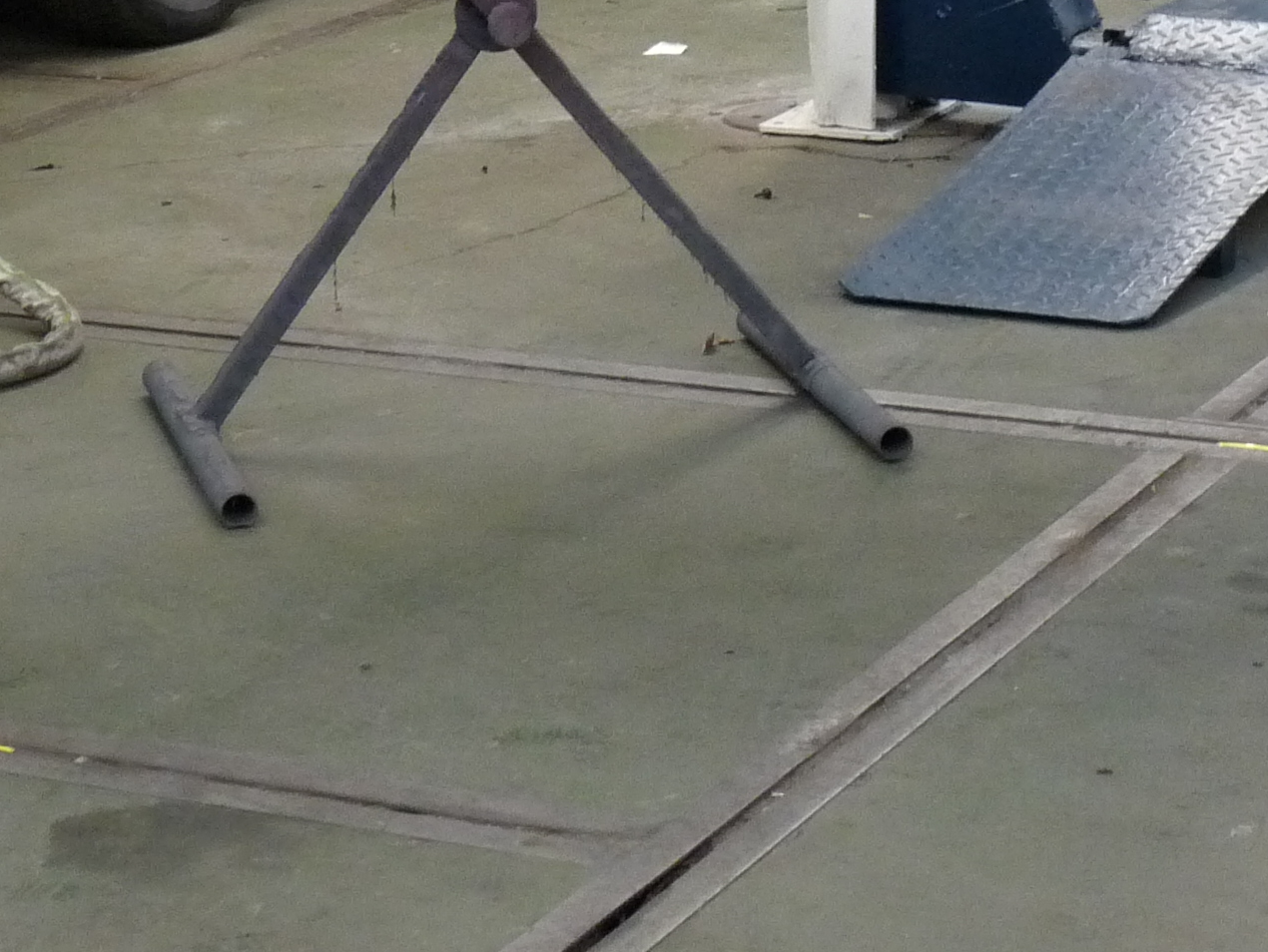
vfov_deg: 11.9
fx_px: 4433
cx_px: 871
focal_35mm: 121
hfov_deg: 16.2
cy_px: -267
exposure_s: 1/30
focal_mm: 7.4
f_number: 3
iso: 320
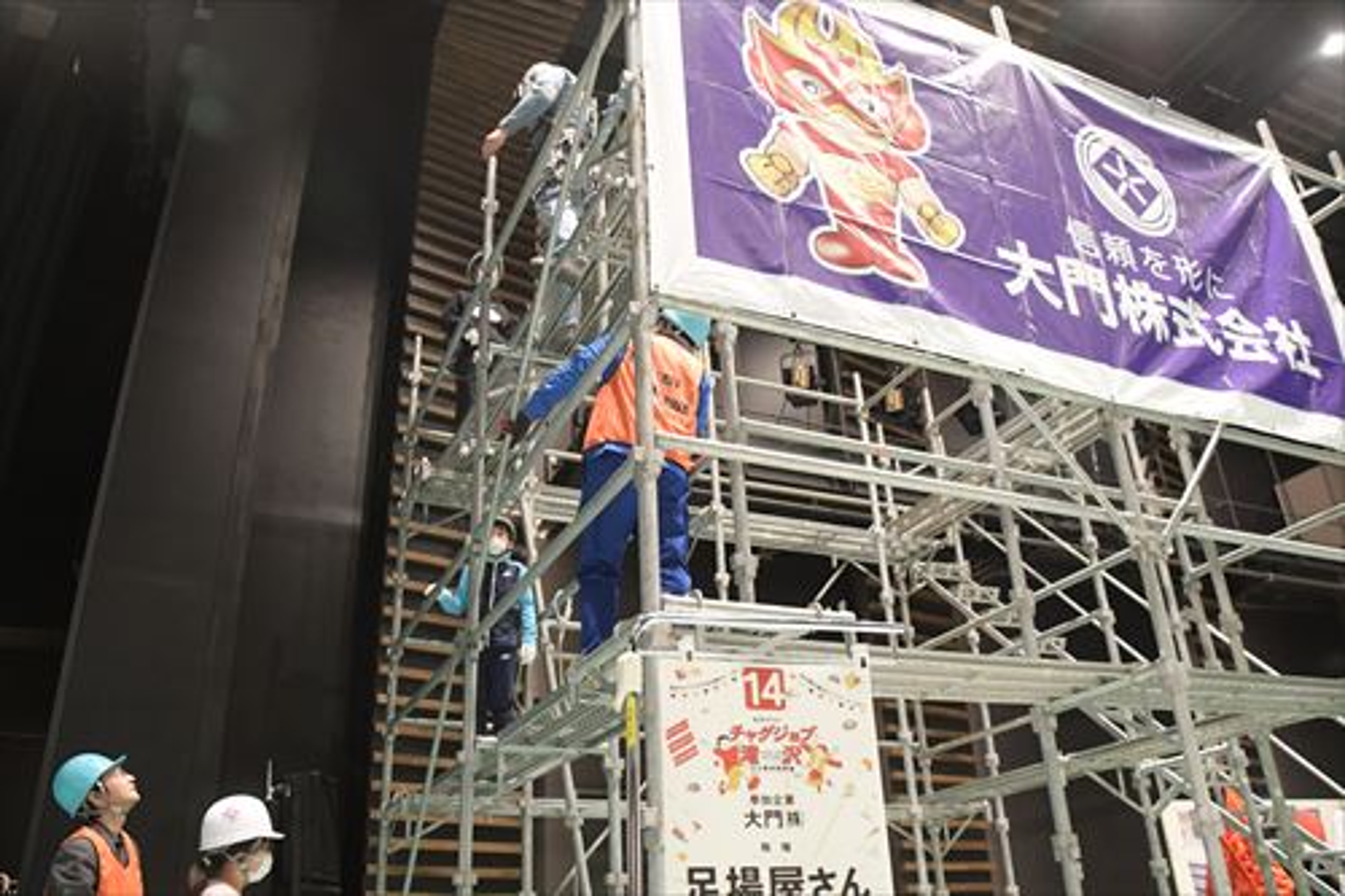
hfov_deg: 67.4
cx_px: 672
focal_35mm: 27
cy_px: 448
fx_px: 1008
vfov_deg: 47.9
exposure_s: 1/80
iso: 3200
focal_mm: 18
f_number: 4
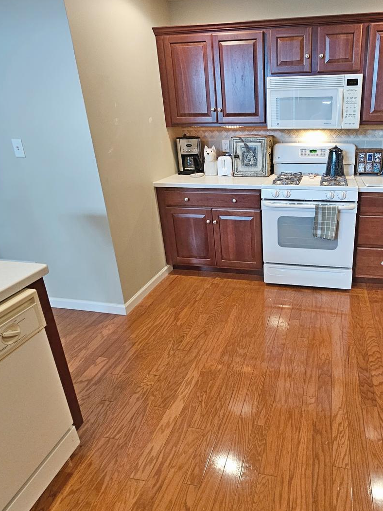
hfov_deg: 65.5
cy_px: 229
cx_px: 275
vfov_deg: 84.4
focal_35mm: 19
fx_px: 280
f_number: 2.2
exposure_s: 1/40
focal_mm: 2.2
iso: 320
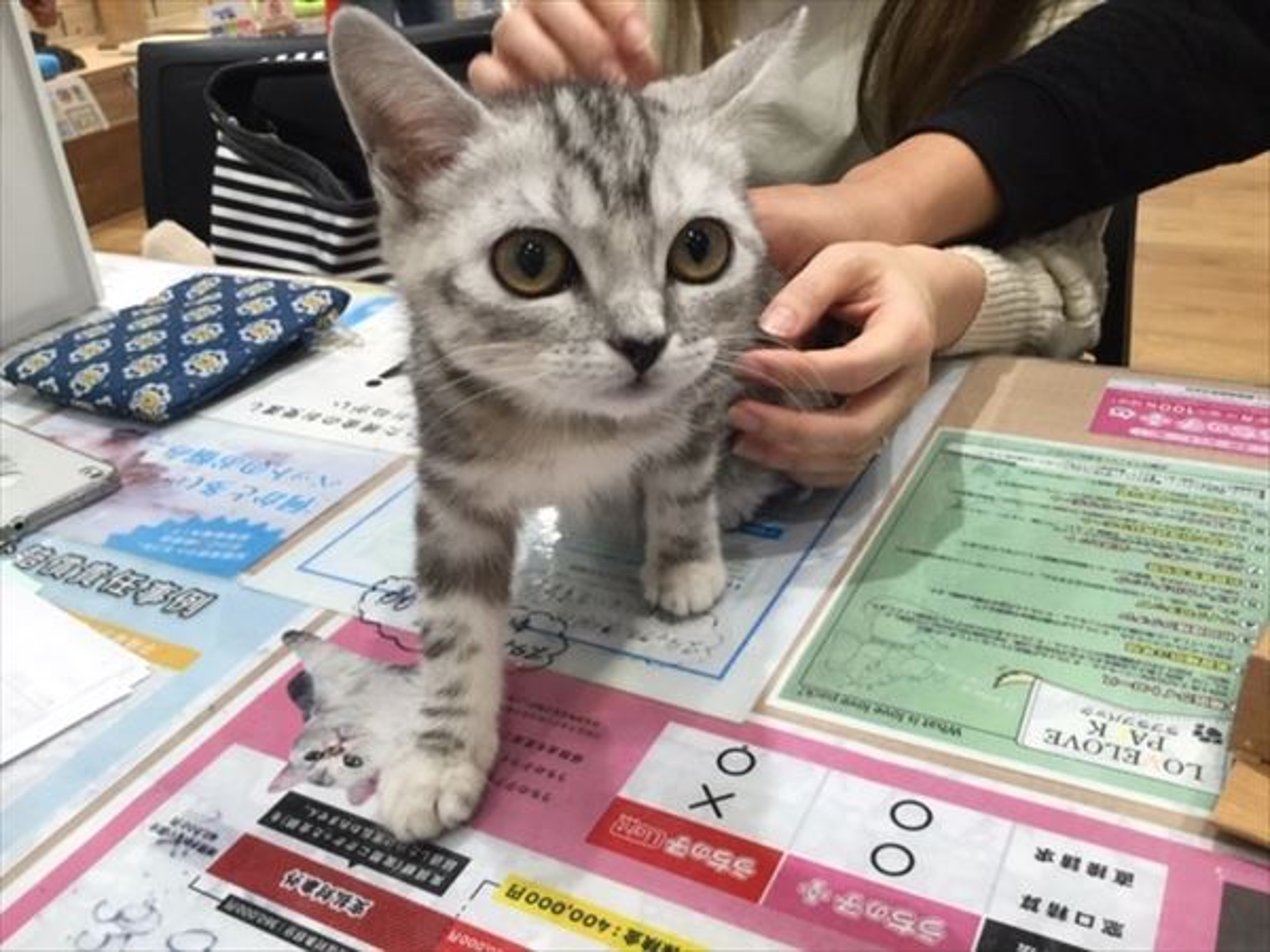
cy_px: 476
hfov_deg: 58.4
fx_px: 1137
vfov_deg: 45.4
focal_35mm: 31
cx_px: 635
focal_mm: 3.3
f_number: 2.4
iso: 40
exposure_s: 1/30
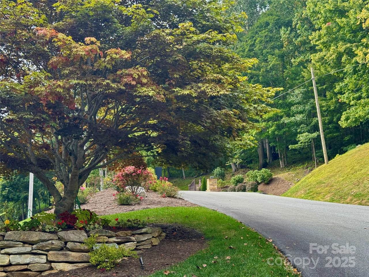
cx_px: 184
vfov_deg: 30.3
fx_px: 512
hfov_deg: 39.7
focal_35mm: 48
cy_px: 138
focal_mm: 6.76
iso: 64
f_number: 1.78
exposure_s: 1/307
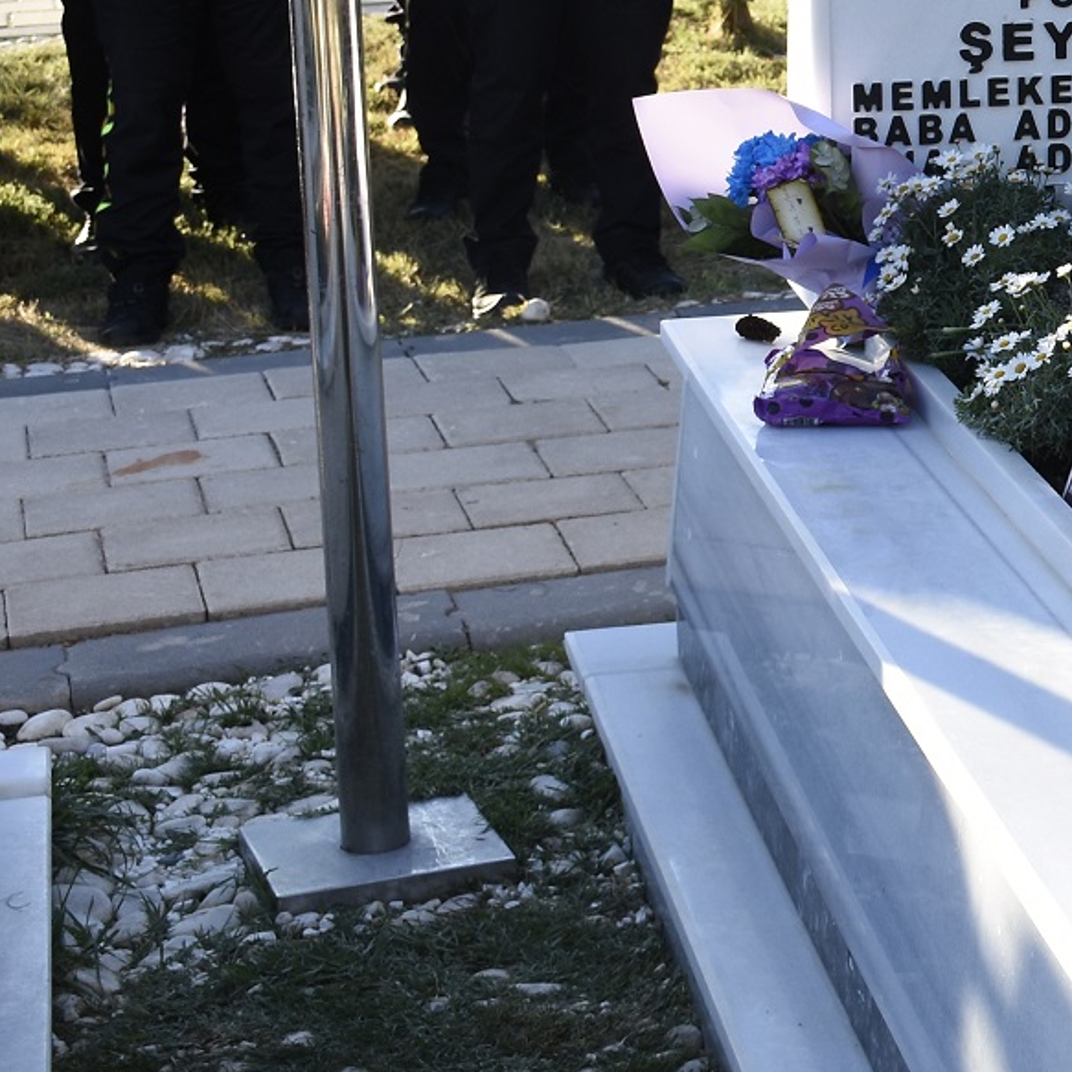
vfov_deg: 16.4
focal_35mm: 105
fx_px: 3679
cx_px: 1526
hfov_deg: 15.5
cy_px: 124
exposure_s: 1/160
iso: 200
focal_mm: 24
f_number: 6.3
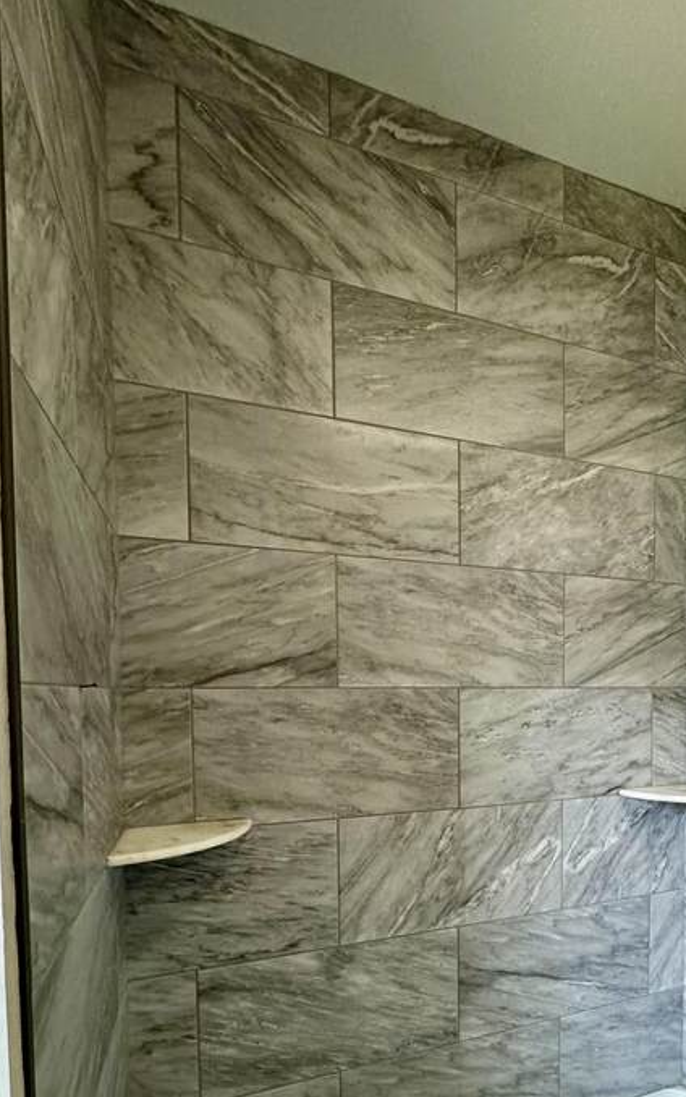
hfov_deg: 55.6
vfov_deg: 79.8
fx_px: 628
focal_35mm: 21
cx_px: 479
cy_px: 722
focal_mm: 2.22
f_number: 2.2
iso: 500
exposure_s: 1/60
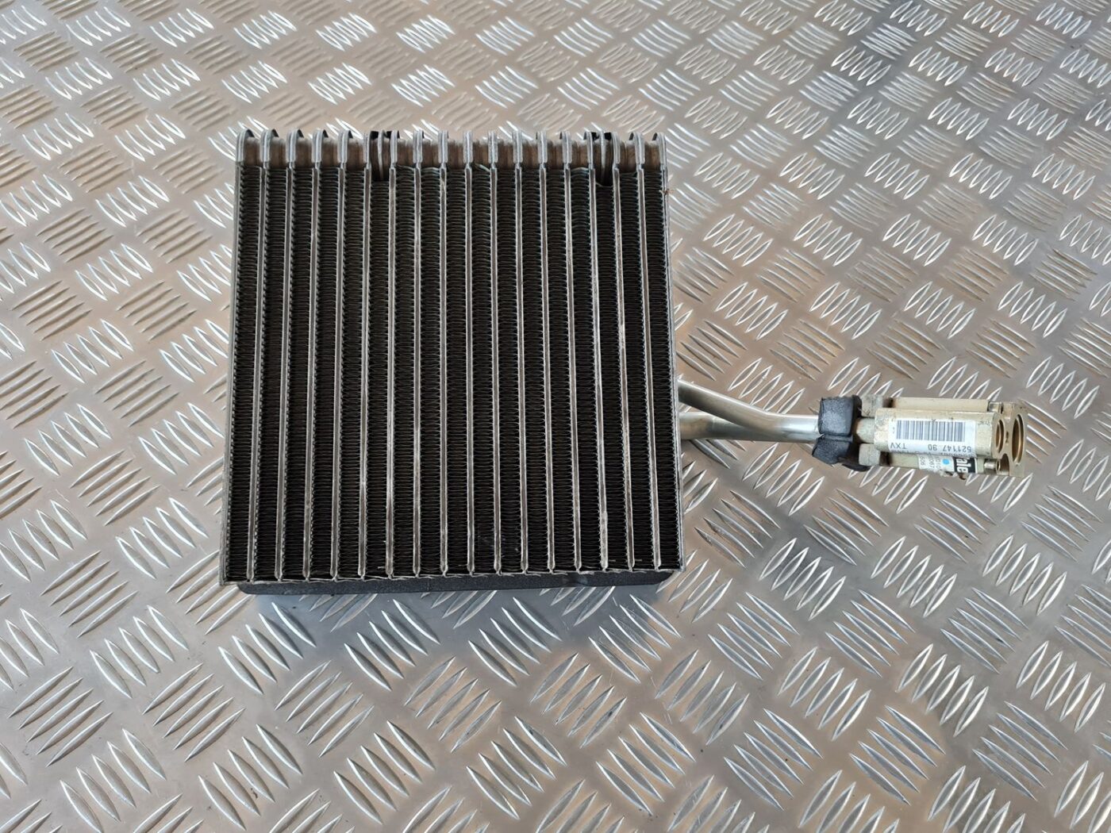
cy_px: 416
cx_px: 556
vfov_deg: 53.1
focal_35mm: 26
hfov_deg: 67.3
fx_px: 834
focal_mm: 5.4
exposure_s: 1/100
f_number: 1.8
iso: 160
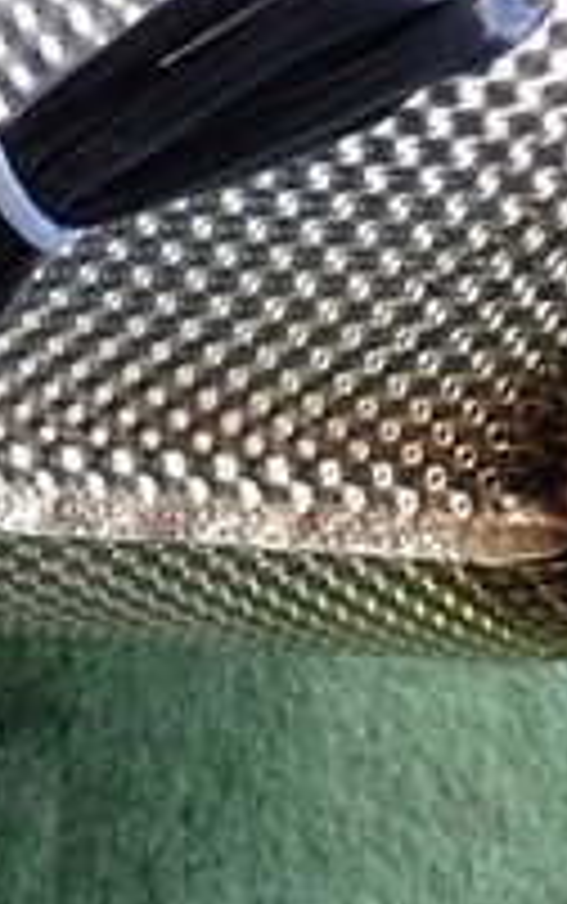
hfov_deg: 13.1
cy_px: 301
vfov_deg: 21.8
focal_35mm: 95
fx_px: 2344
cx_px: -266
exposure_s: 1/125
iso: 125
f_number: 2.3
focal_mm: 5.4
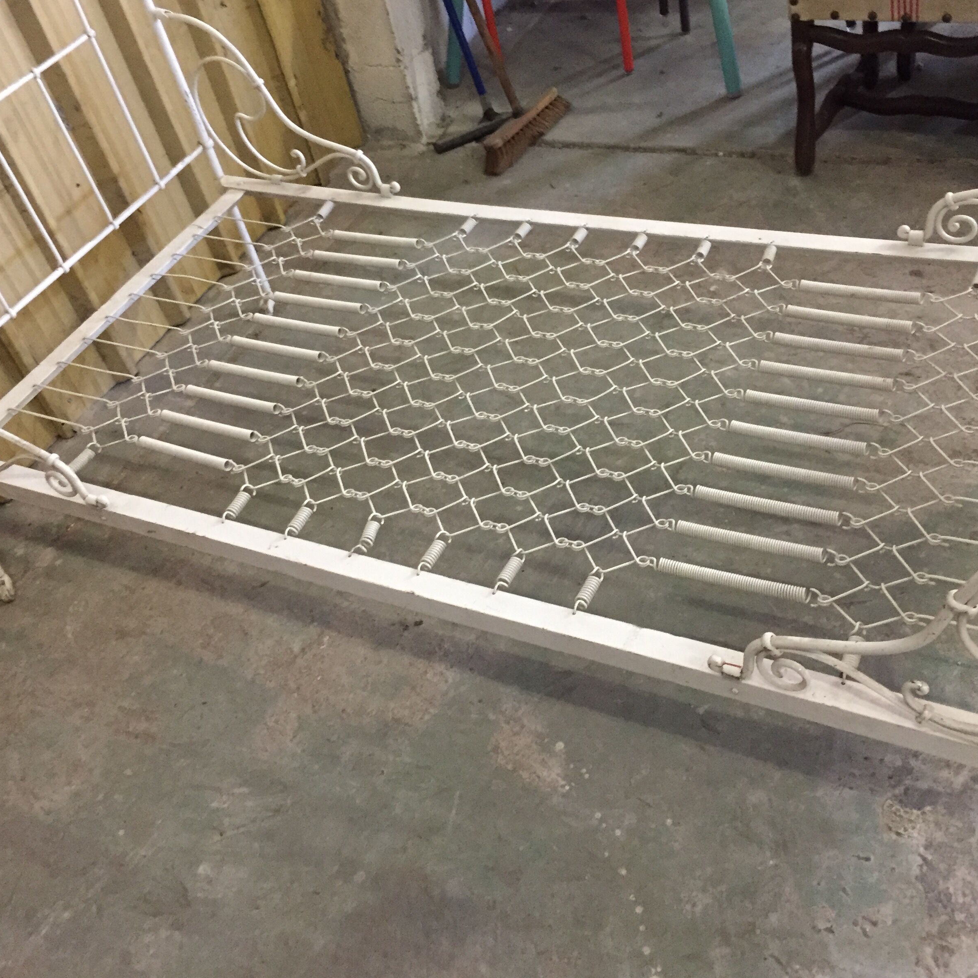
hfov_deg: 47.2
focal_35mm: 35
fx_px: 1119
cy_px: 487
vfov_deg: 47.2
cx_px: 515
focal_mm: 4.15
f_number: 2.2
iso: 250
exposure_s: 1/17
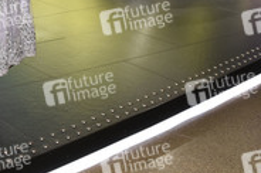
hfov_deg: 24.5
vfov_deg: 17.3
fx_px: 550
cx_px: -43
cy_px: -17
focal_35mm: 76
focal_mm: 31
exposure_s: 1/80
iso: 2500
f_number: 6.3
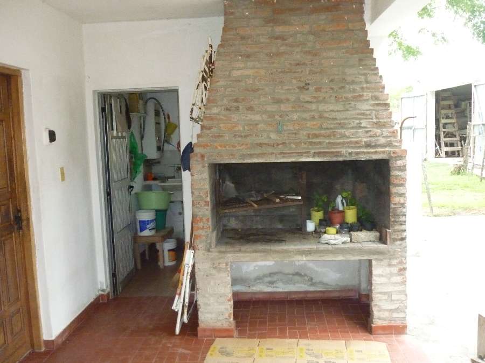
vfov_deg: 42.9
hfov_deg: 55.4
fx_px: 462
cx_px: 242
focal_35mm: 33
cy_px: 182
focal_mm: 5.5
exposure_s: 1/400
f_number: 2.8
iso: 800
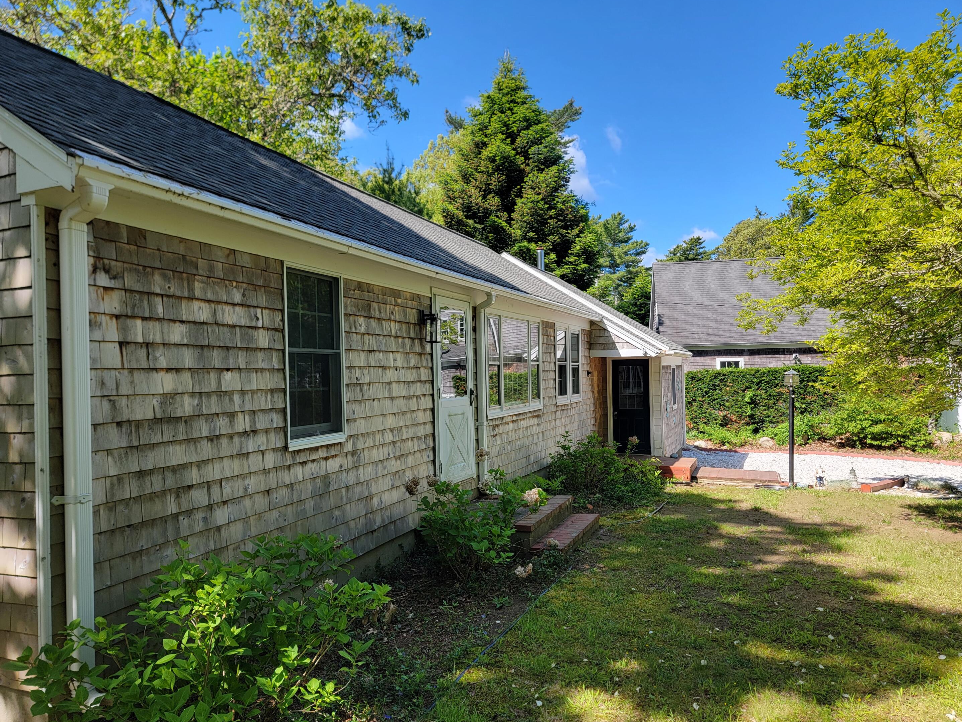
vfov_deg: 54.9
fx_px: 695
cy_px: 372
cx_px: 469
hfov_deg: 69.4
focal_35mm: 25
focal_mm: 6.7
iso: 16
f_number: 1.8
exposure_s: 1/351
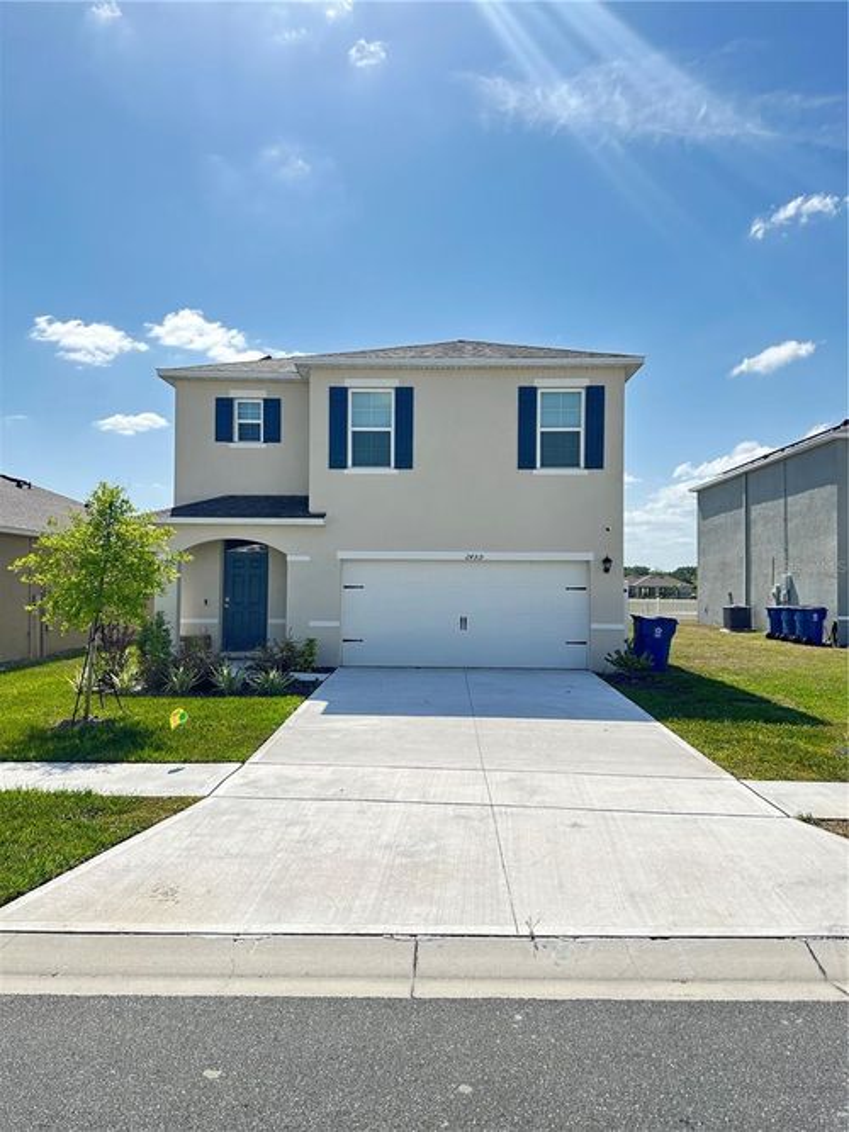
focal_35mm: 24
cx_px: 424
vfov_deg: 71.6
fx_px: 785
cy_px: 566
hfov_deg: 56.8
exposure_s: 1/2070
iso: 80
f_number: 1.78
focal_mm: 6.86
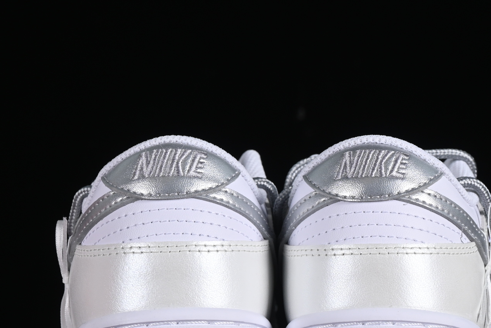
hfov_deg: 12.4
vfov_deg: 8.3
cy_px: 174
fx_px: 2251
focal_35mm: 165
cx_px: 272
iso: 160
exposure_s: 1/80
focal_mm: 50
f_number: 8
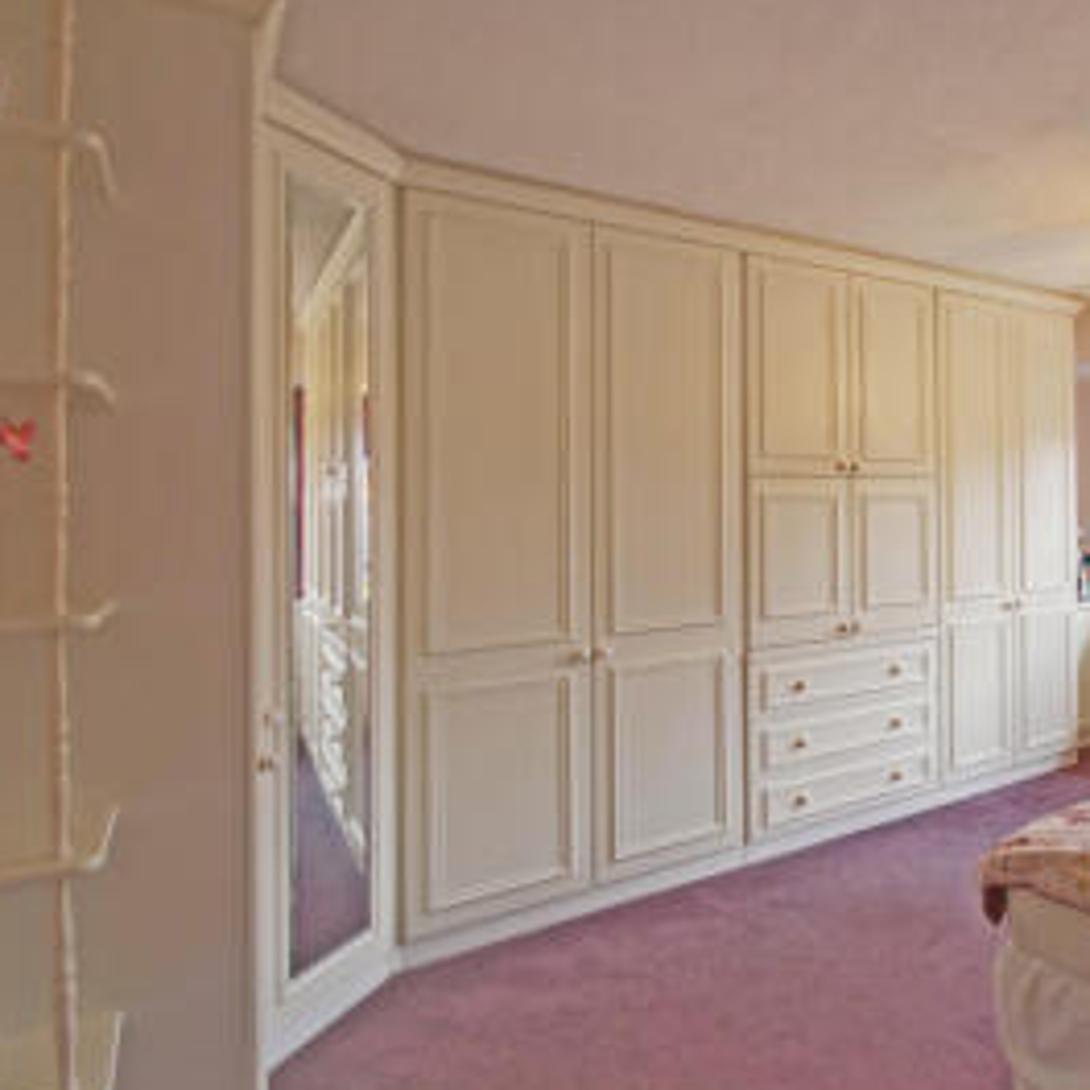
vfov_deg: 67.0
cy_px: 477
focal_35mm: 23
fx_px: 819
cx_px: 970
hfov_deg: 58.1
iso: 100
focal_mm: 10
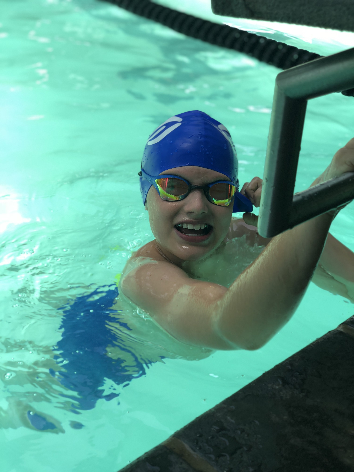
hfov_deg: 28.0
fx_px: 709
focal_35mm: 52
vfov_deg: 36.8
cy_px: 236
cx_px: 177
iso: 20
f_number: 2.4
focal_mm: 6
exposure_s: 1/120
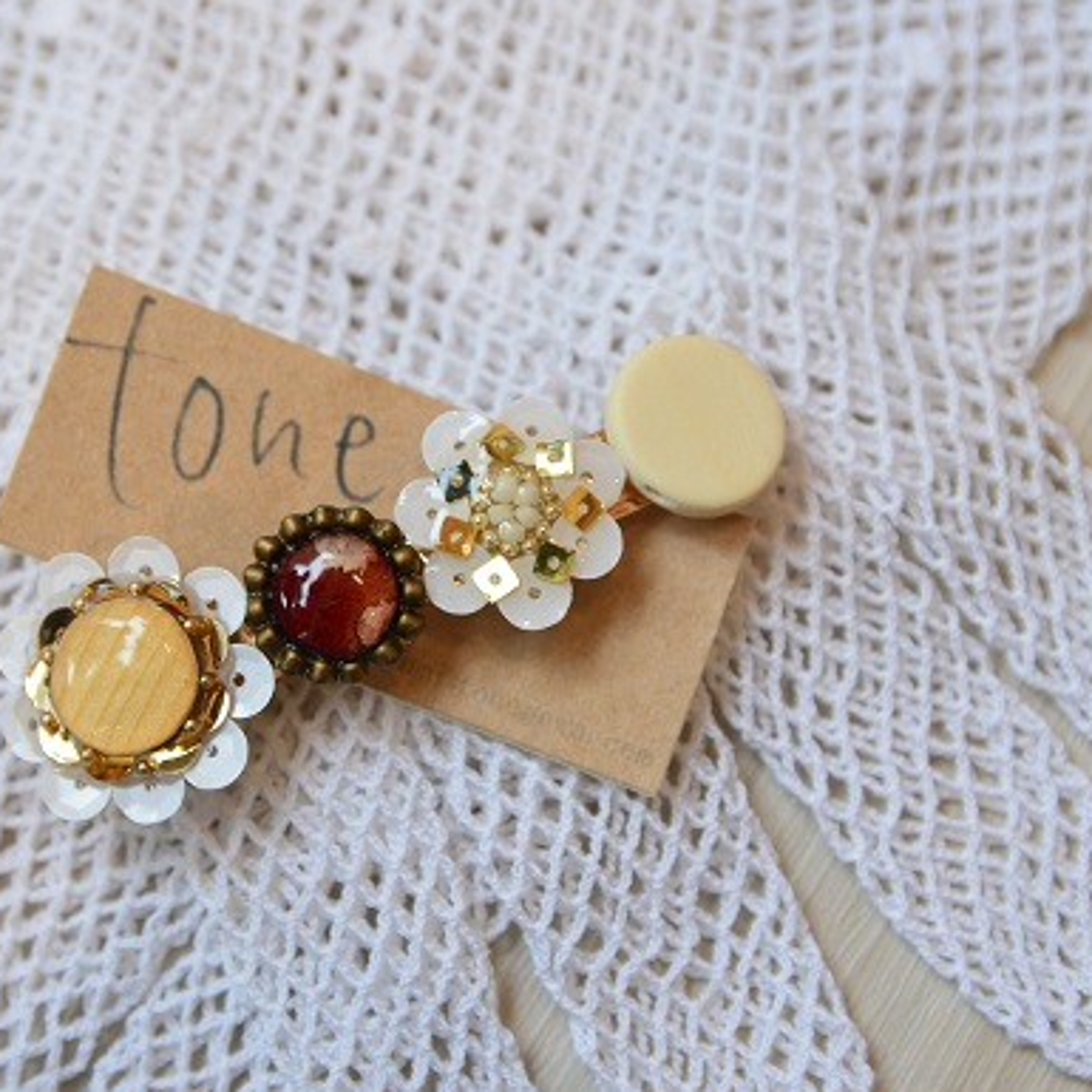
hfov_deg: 17.9
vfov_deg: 17.9
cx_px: 389
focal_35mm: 97
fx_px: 3462
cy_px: 549
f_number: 4
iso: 400
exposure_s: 1/60
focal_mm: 50
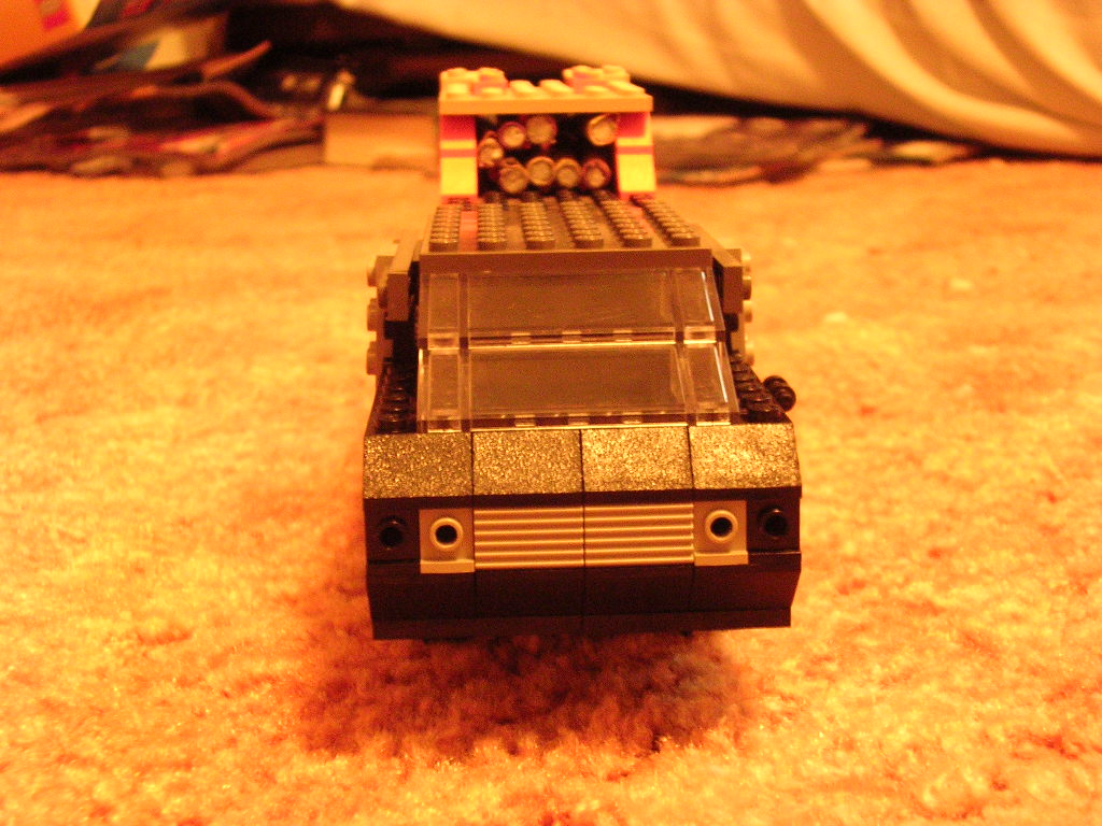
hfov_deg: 32.2
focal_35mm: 60
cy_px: 413
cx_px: 551
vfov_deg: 24.4
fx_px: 1910
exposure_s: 1/1.7
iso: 200
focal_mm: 9.1
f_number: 3.4
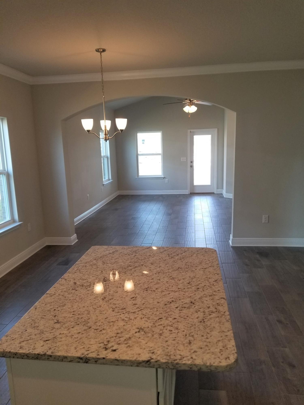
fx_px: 304
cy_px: 202
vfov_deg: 67.3
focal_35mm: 26
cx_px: 152
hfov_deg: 53.1
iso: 100
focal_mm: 4.3
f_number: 1.7
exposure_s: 1/120
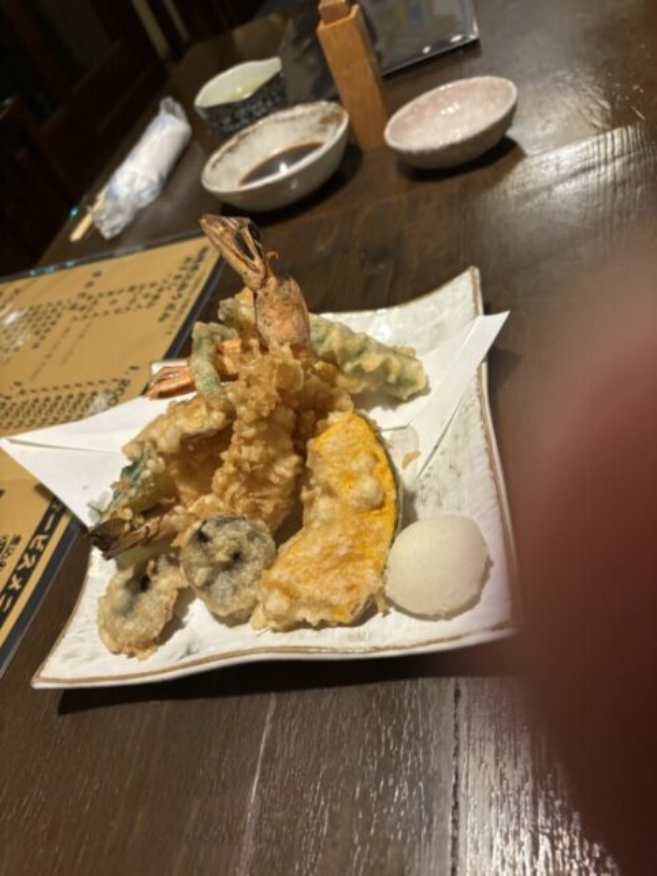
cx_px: 328
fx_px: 658
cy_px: 438
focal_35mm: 26
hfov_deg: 53.1
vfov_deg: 67.3
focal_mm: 5.96
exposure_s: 1/60
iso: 320
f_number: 1.6
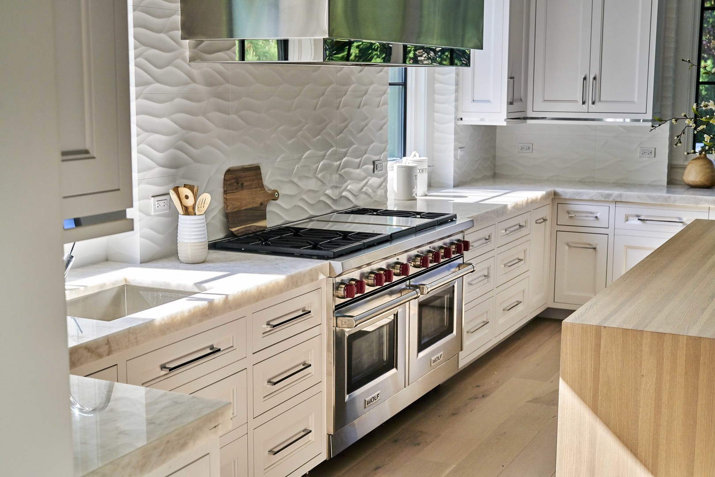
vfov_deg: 27.0
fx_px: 993
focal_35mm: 50
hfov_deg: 39.6
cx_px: 358
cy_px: 238
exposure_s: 1/125
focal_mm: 50
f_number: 5.6
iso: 500
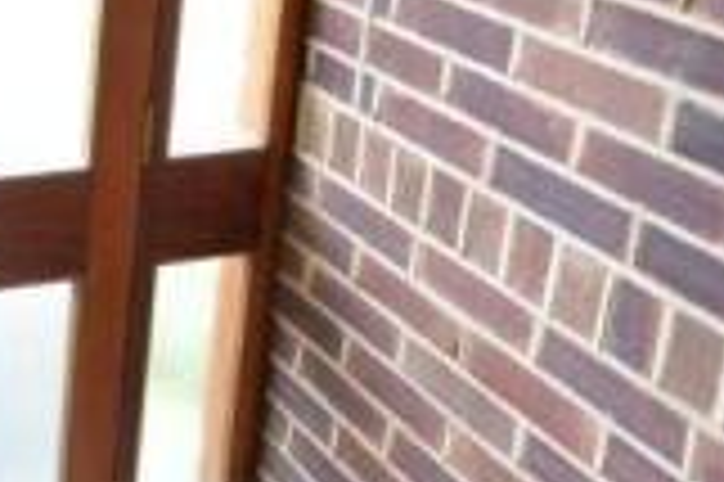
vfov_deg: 21.4
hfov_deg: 29.2
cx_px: -103
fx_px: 1226
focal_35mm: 61
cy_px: -11
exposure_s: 1/5
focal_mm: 10
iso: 400
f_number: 8
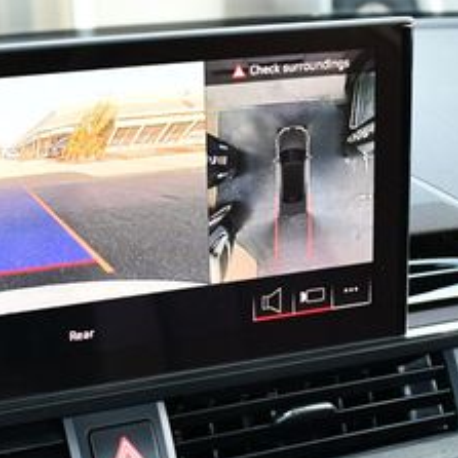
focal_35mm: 88
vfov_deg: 19.4
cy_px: 403
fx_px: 1317
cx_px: 158
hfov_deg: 19.7
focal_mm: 18
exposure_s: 1/160
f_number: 3.5
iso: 800
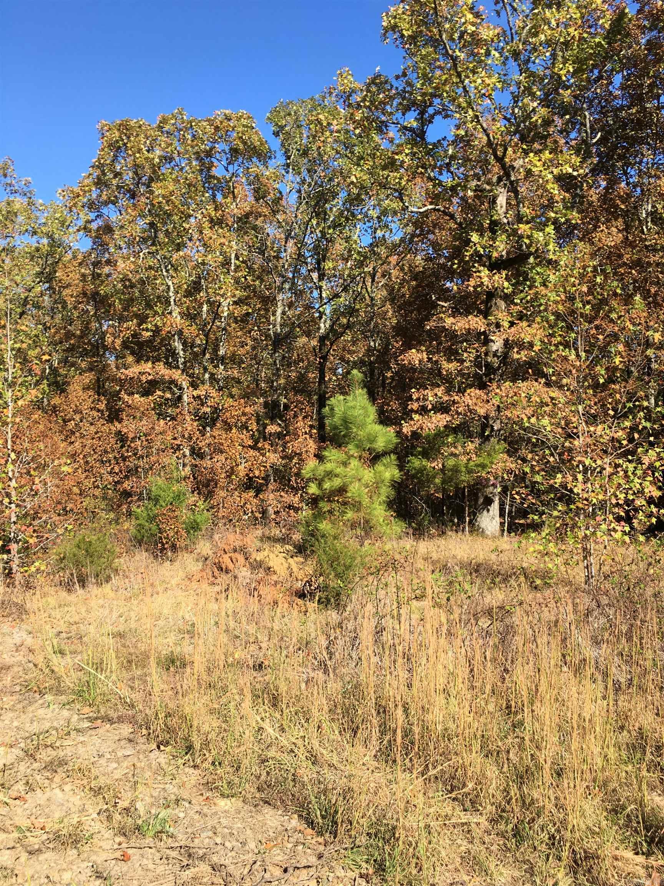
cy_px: 443
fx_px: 742
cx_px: 332
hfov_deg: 48.2
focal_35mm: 29
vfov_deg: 61.7
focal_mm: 4.15
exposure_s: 1/827
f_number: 2.2
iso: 25
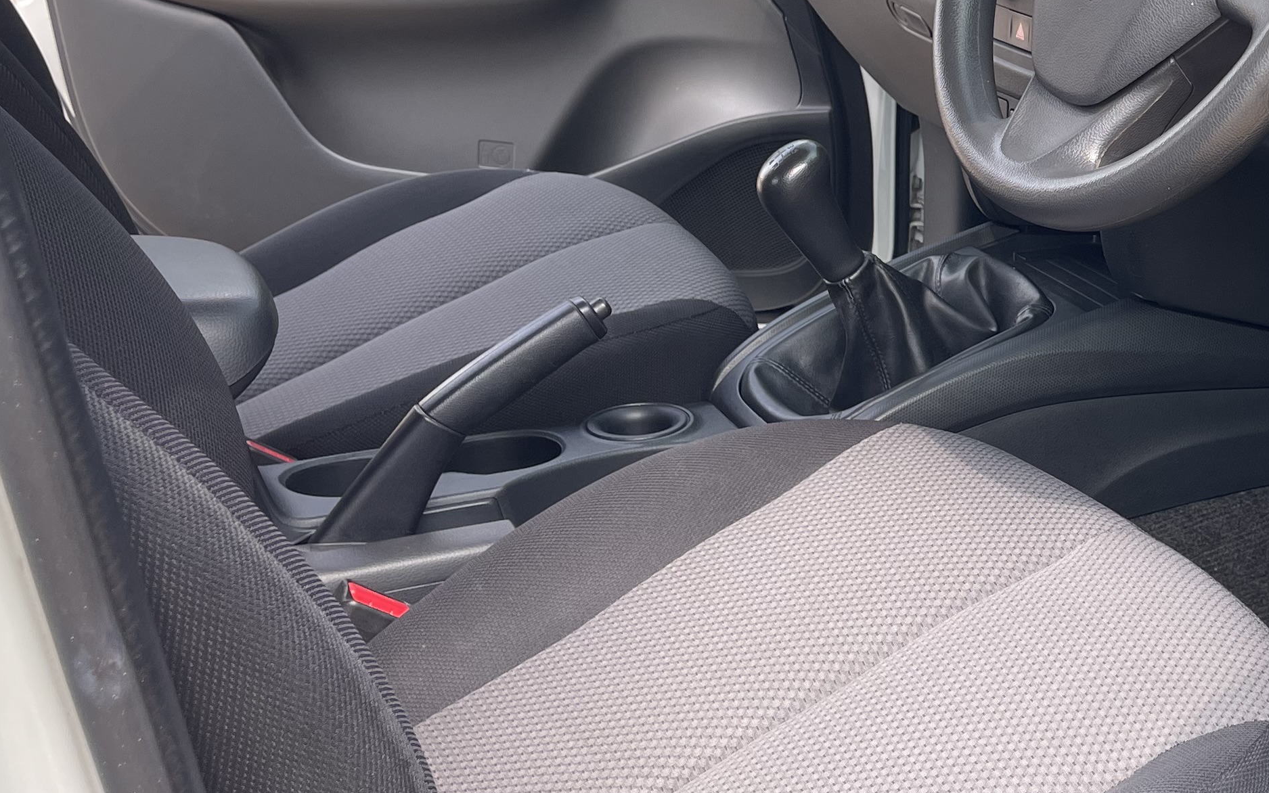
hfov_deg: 33.2
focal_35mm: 57
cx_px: 1211
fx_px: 1971
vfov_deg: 22.5
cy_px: 172
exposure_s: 1/346
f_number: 1.6
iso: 32
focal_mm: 5.1
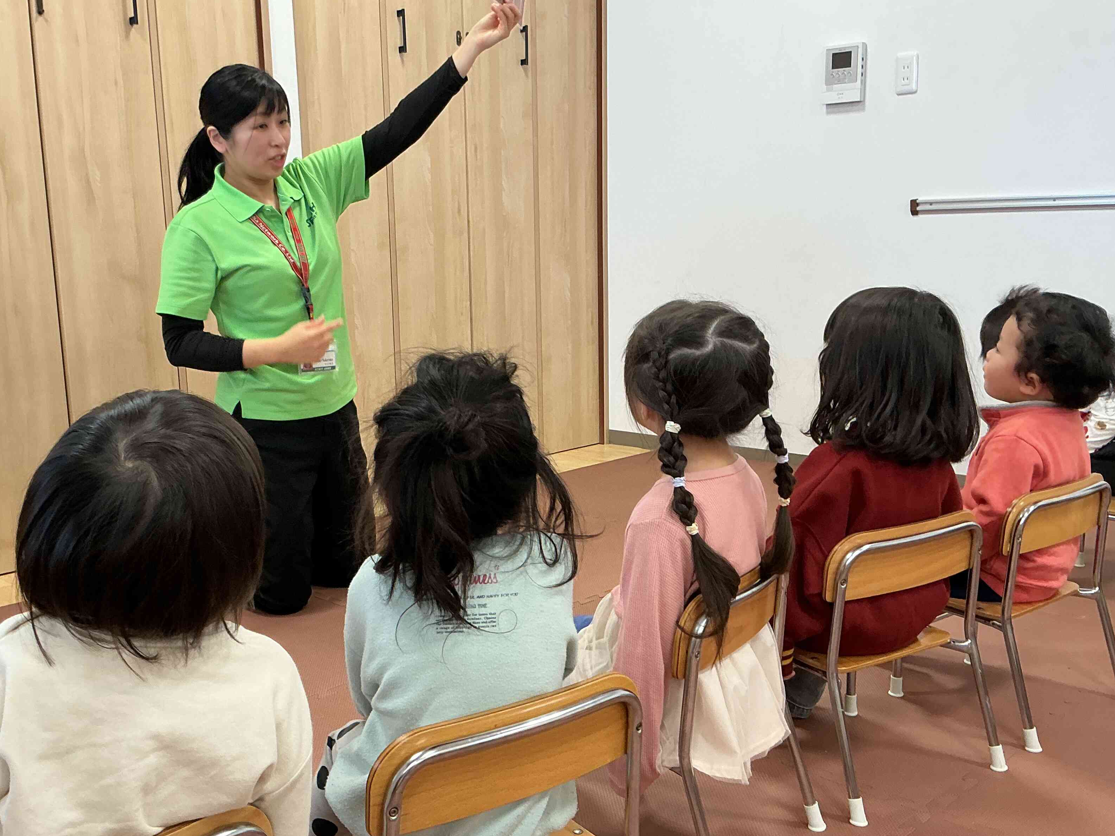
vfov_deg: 38.6
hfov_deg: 50.0
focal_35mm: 37
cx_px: 474
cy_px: 452
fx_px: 1192
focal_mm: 3
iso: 40
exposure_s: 1/60
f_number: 1.8
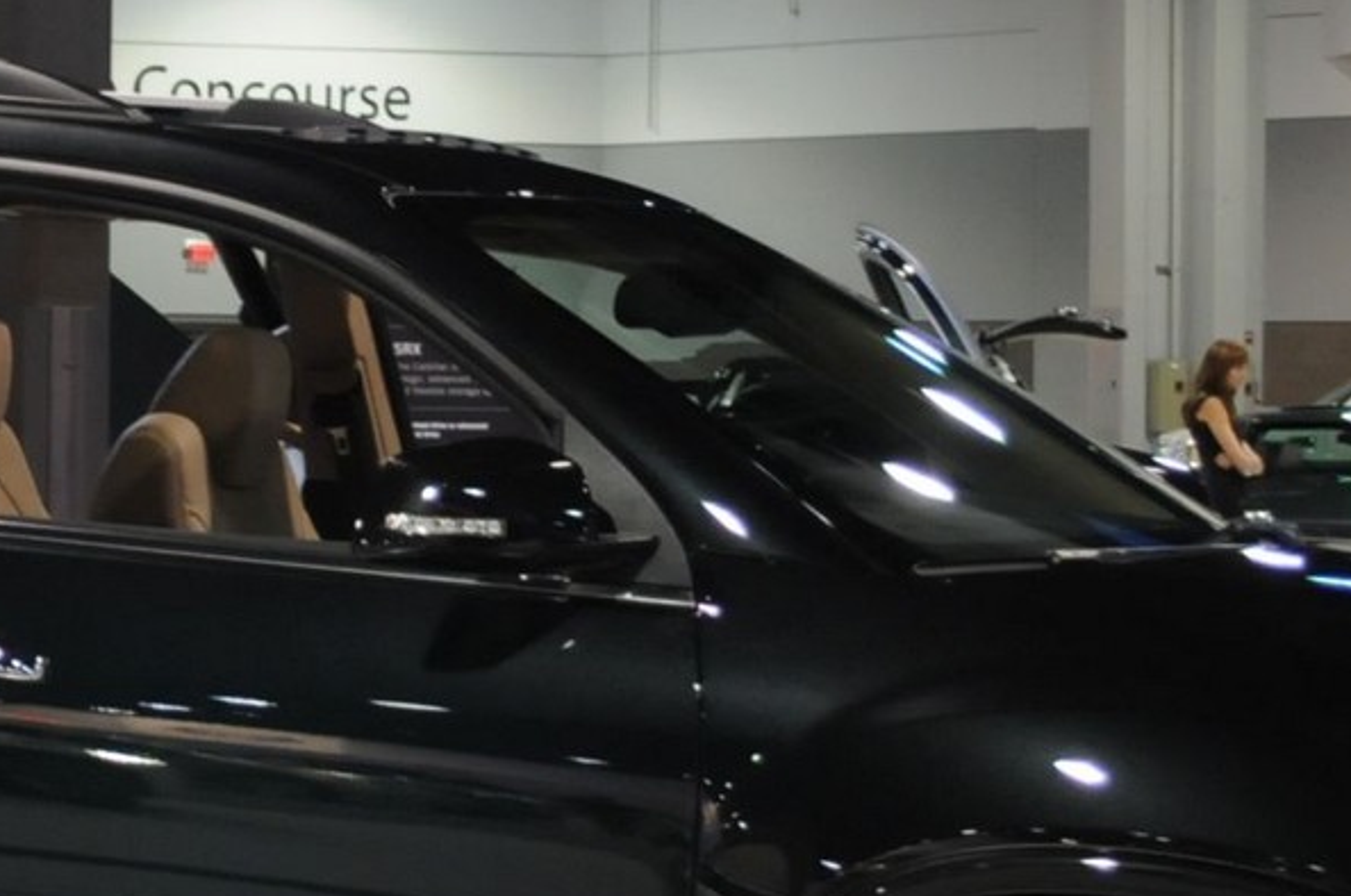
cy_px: 269
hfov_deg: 14.3
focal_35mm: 139
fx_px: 5208
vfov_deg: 9.8
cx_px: -298
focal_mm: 22
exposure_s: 1/50
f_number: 3.8
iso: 800
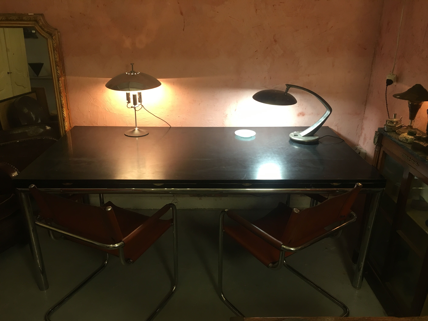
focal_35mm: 29
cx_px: 214
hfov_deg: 61.7
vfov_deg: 48.2
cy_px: 160
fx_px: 359
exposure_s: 1/33
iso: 100
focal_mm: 4.15
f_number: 2.2
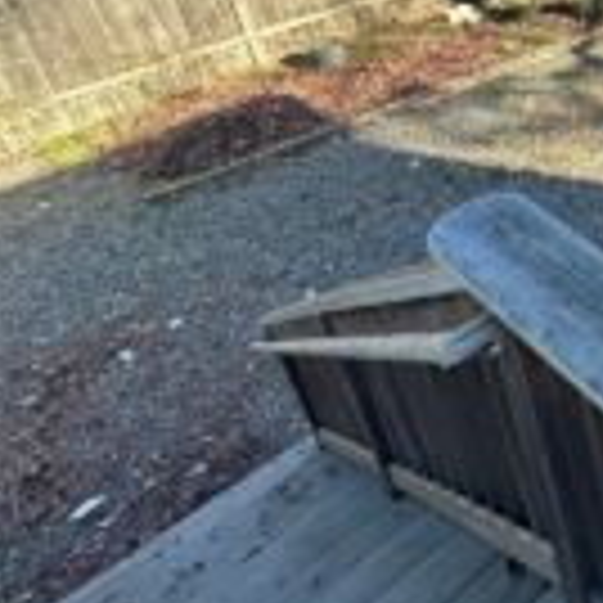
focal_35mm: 37
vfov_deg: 40.0
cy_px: 14
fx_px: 729
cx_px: 896
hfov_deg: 29.0
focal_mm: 2.22
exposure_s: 1/263
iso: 40
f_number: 2.2
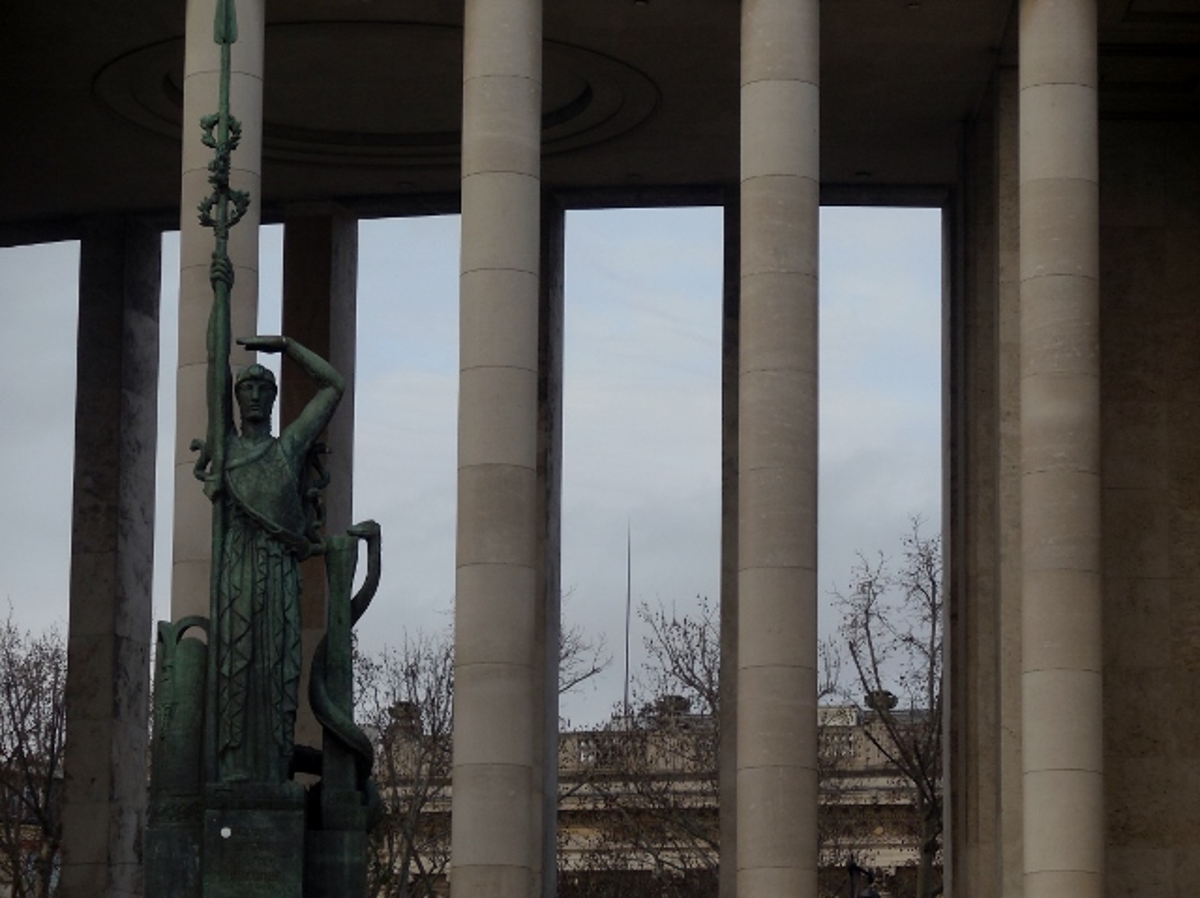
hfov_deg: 11.6
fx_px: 5923
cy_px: 449
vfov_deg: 8.7
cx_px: 600
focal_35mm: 171
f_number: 5.5
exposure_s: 1/320
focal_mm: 30.7
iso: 125
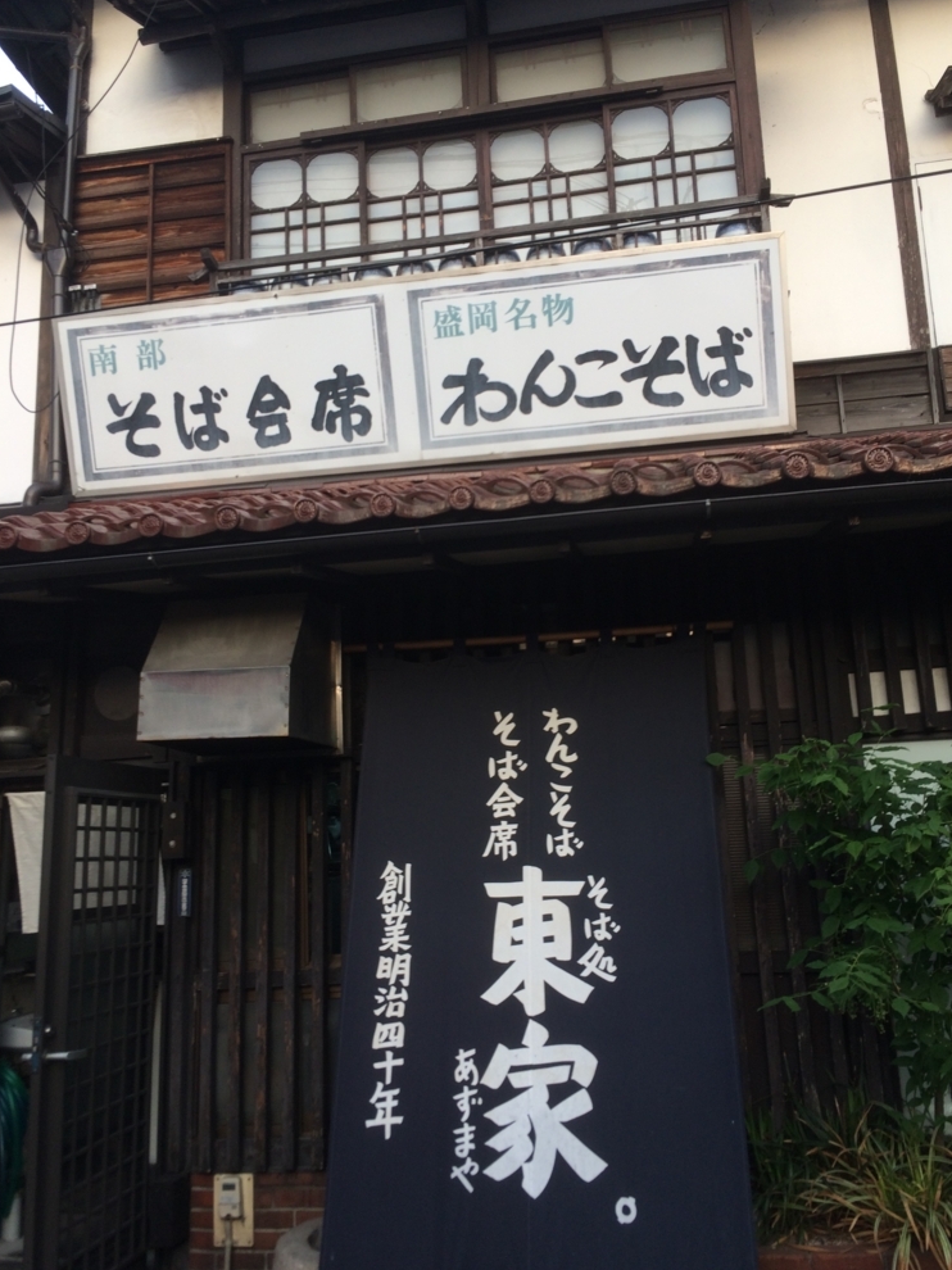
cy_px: 621
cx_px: 489
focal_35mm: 30
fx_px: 1101
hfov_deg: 46.8
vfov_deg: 60.0
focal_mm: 4.15
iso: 32
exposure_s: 1/182
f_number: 2.2
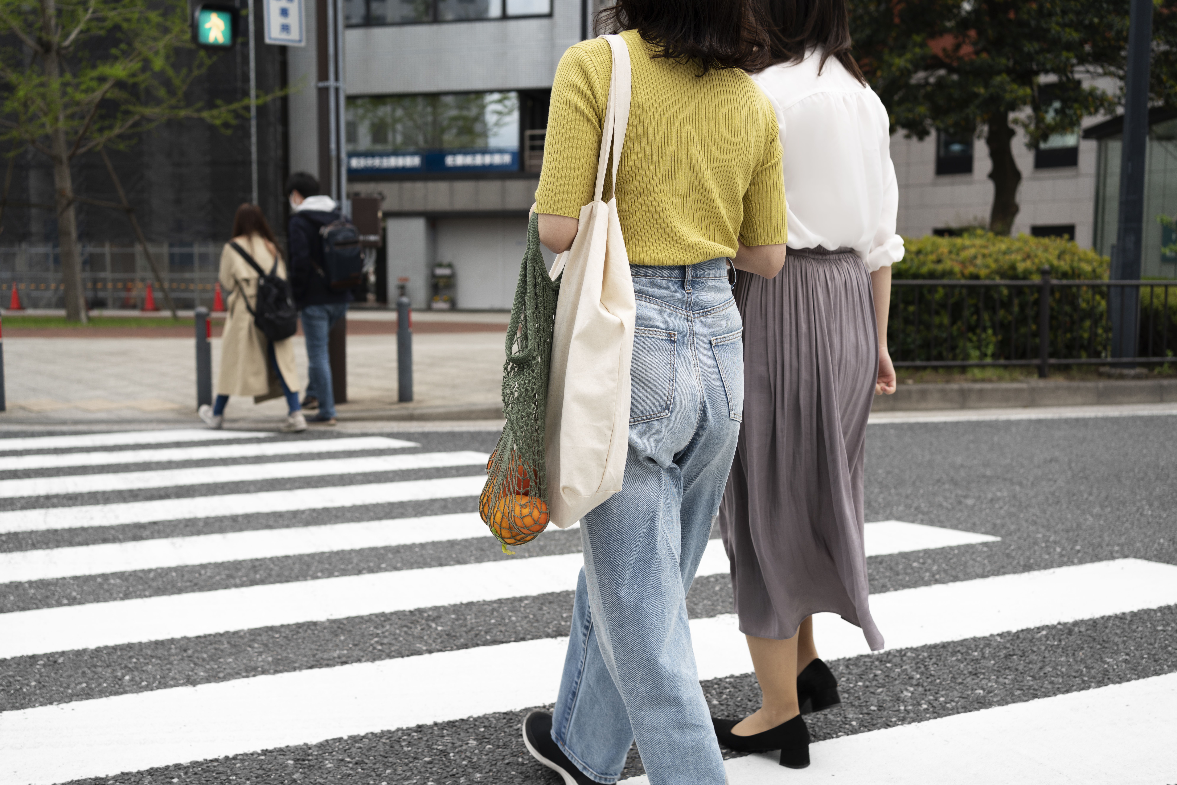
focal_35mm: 35
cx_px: 588
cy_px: 392
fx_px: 1144
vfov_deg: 37.9
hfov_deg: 54.4
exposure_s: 1/500
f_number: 4
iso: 100
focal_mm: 35
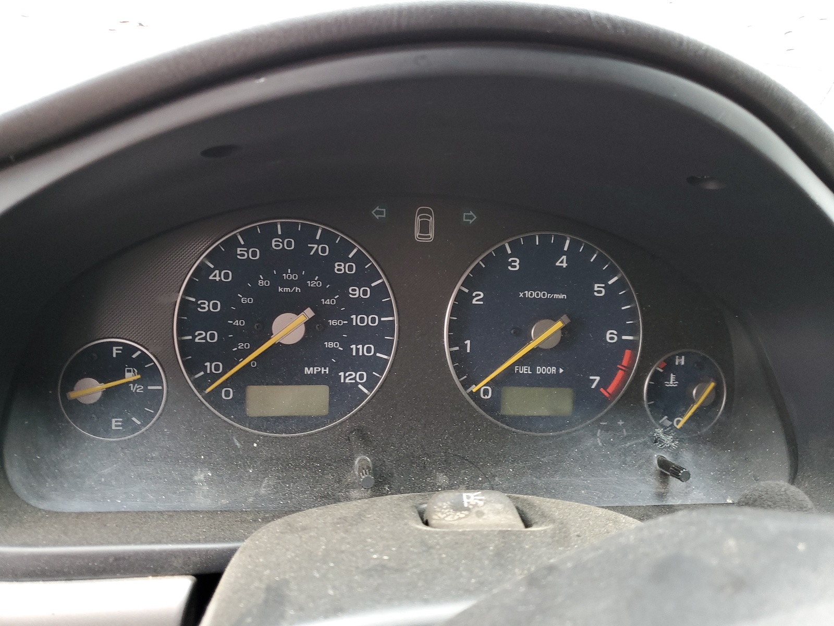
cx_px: 417
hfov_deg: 67.3
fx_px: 626
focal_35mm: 26
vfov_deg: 53.1
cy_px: 313
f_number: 1.5
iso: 121
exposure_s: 1/60.2
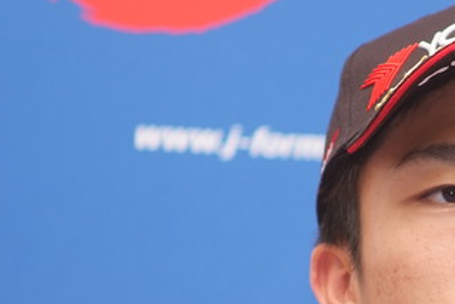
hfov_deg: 3.4
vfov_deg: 2.3
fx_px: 7700
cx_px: 501
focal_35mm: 609
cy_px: 318
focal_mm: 180
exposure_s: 1/250
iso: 400
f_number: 2.8
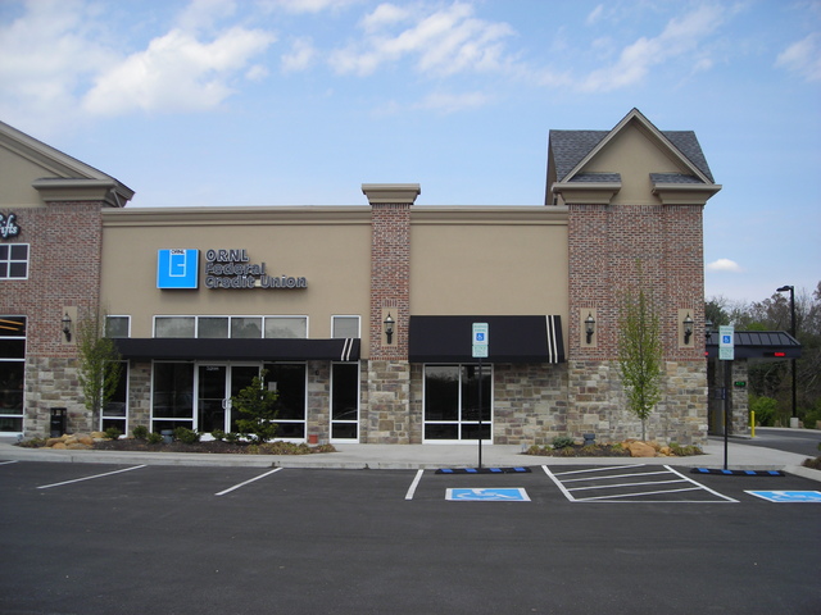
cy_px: 308
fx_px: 901
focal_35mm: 38
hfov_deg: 49.0
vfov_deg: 37.7
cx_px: 410
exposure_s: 1/186
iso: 50
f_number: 6.4
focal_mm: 6.3
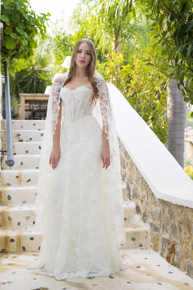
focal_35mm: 50
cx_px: 96
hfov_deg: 27.0
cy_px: 145
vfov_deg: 39.6
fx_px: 402
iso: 100
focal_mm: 50
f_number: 4
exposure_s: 1/160
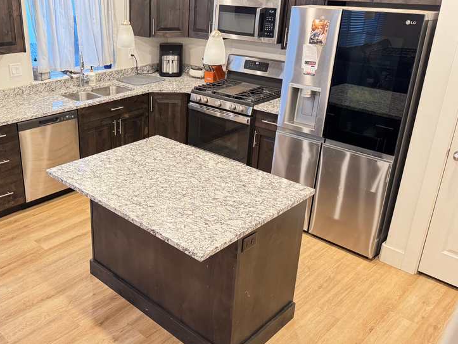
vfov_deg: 41.7
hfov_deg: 52.7
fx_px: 450
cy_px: 157
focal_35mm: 34
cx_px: 144
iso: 400
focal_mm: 6.76
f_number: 1.78
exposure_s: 1/60
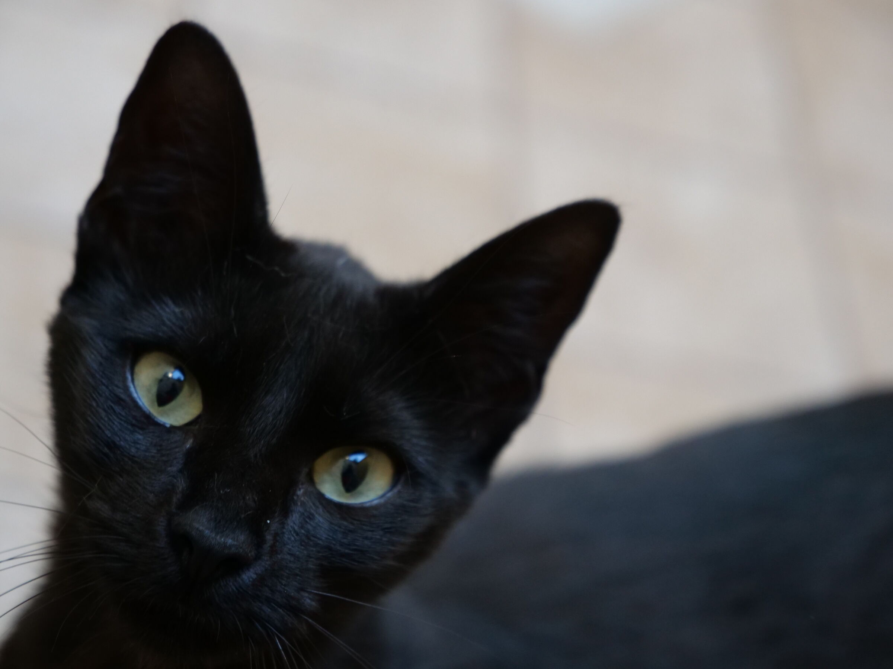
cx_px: 446
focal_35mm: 120
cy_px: 334
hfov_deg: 16.4
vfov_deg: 12.3
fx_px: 3096
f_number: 4
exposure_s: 1/125
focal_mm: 60
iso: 1250
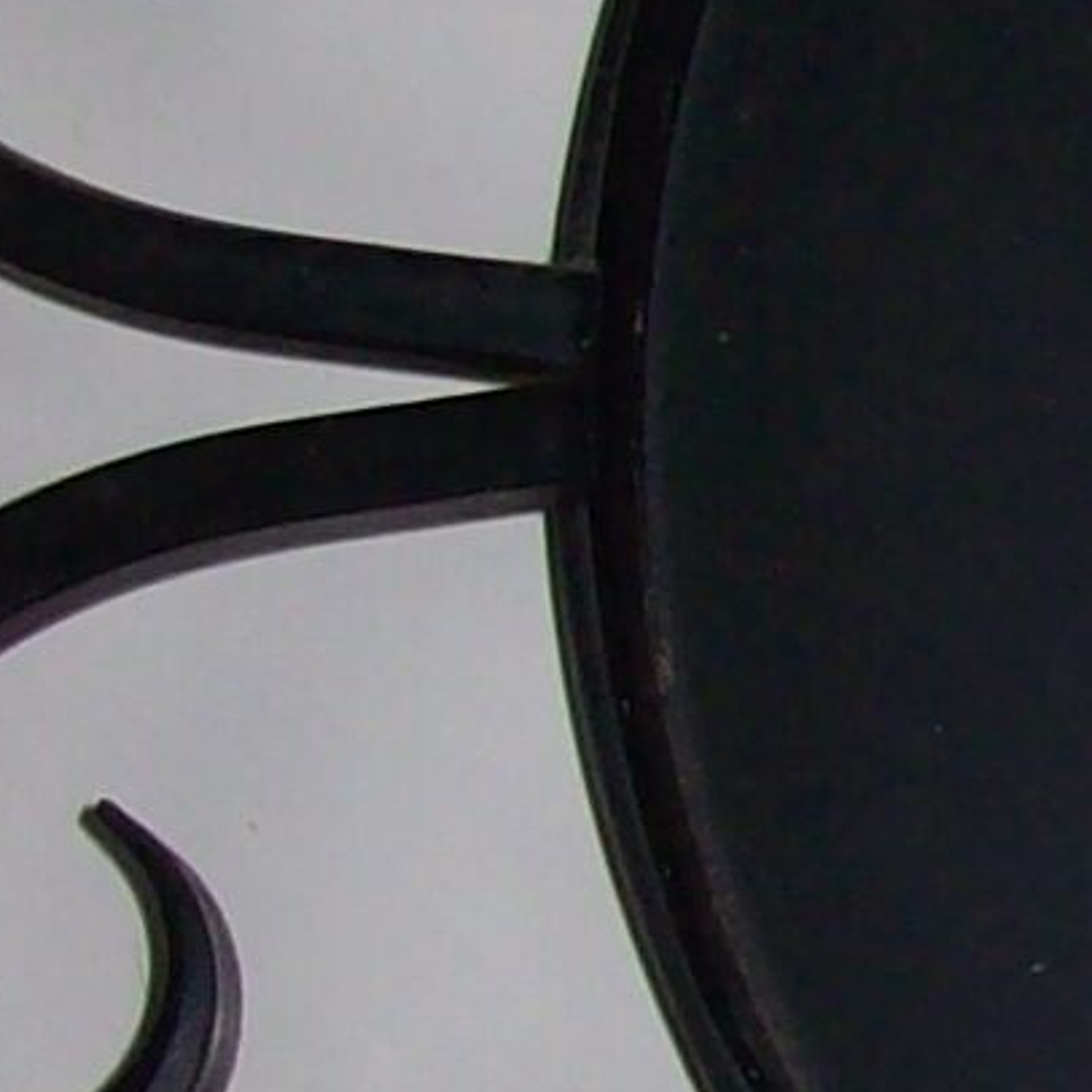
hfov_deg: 7.5
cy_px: 675
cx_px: 2162
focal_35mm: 223
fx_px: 7959
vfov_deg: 7.8
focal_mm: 6
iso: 80
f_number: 2.7
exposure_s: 1/64
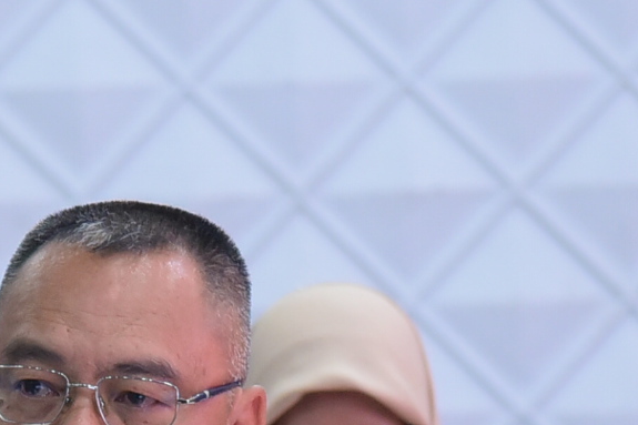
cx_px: 107
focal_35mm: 338
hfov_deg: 6.1
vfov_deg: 4.0
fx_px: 5988
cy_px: 581
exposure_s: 1/80
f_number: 4
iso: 2500
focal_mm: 120
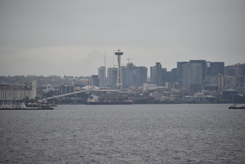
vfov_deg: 6.0
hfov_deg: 8.9
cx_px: 122
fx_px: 1566
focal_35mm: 230
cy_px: 82
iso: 1400
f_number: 5.6
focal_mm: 230
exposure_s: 1/500
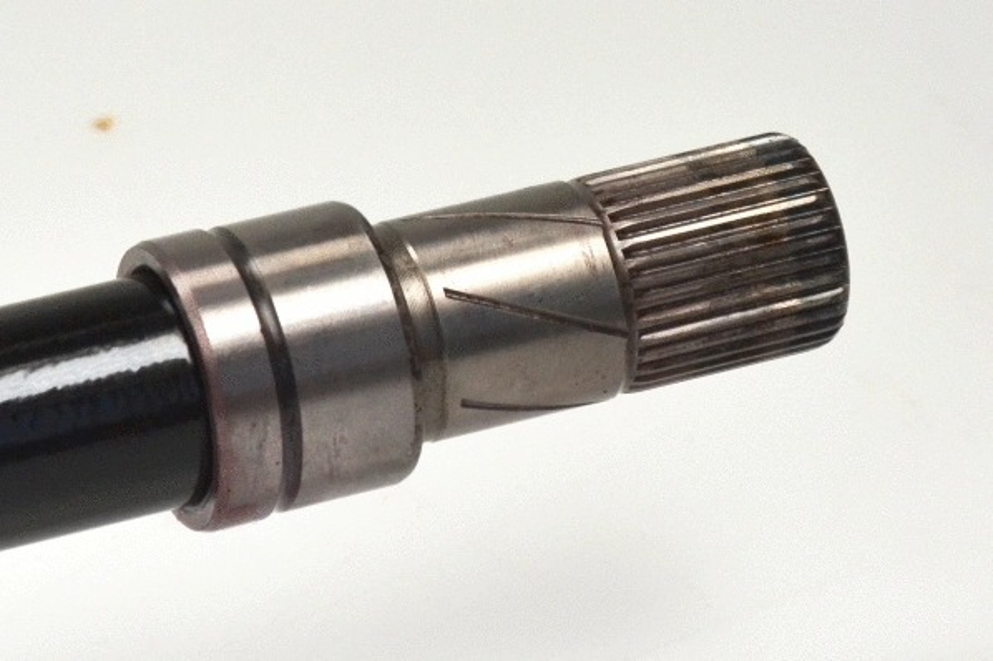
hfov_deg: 13.0
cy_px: 330
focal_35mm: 158
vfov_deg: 8.7
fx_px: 4342
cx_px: 496
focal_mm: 105
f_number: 5.6
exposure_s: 1/500
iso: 280
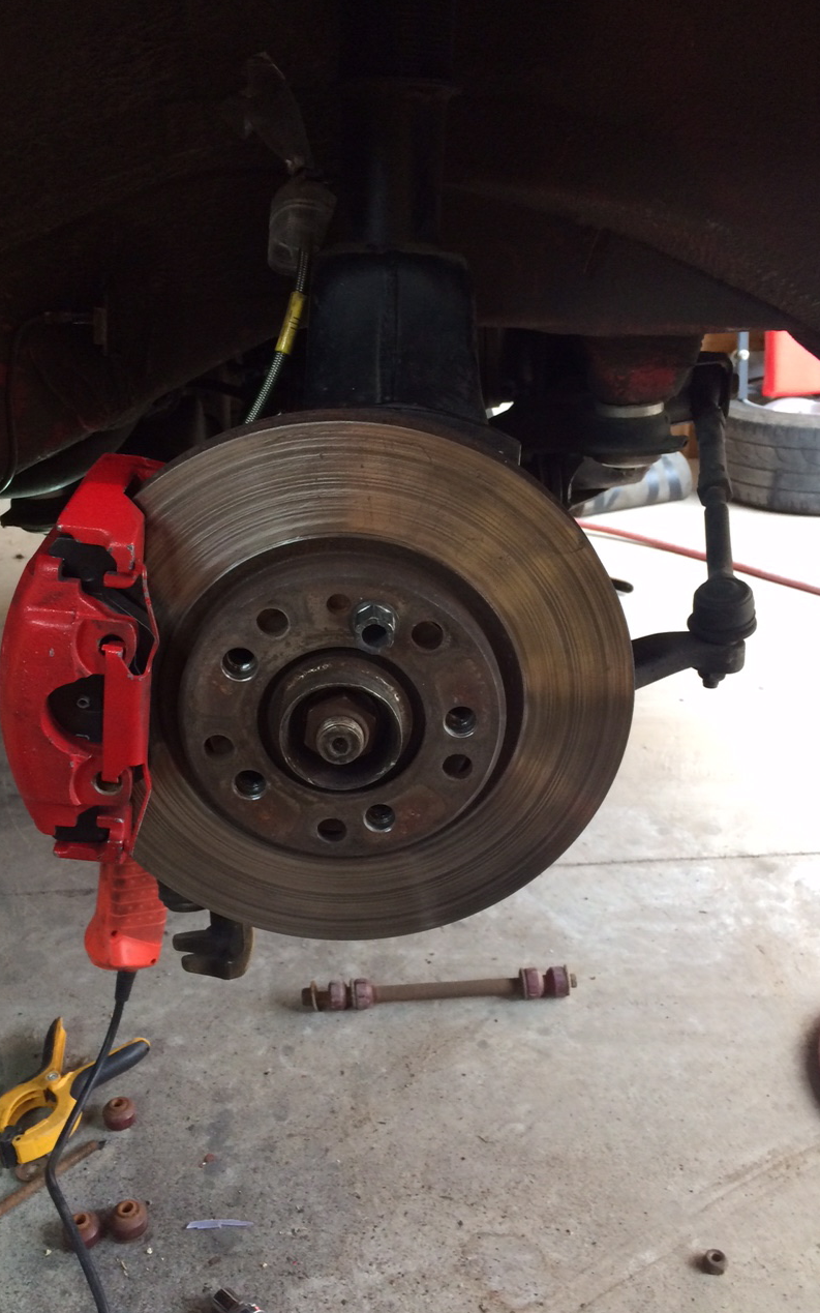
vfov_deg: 61.2
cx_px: 336
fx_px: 1109
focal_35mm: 31
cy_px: 657
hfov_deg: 40.4
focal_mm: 4.15
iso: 50
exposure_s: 1/30
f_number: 2.2
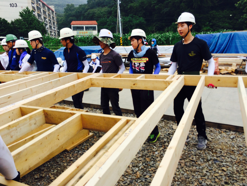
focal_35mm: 30
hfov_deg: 60.0
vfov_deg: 46.8
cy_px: 93
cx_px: 124
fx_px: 214
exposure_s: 1/1325
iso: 40
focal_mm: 4.12
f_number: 2.2
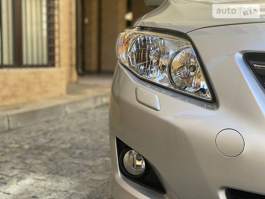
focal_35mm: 52
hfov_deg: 36.8
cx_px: 132
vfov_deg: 28.0
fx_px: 398
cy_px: 100
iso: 20
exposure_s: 1/216
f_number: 2
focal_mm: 6
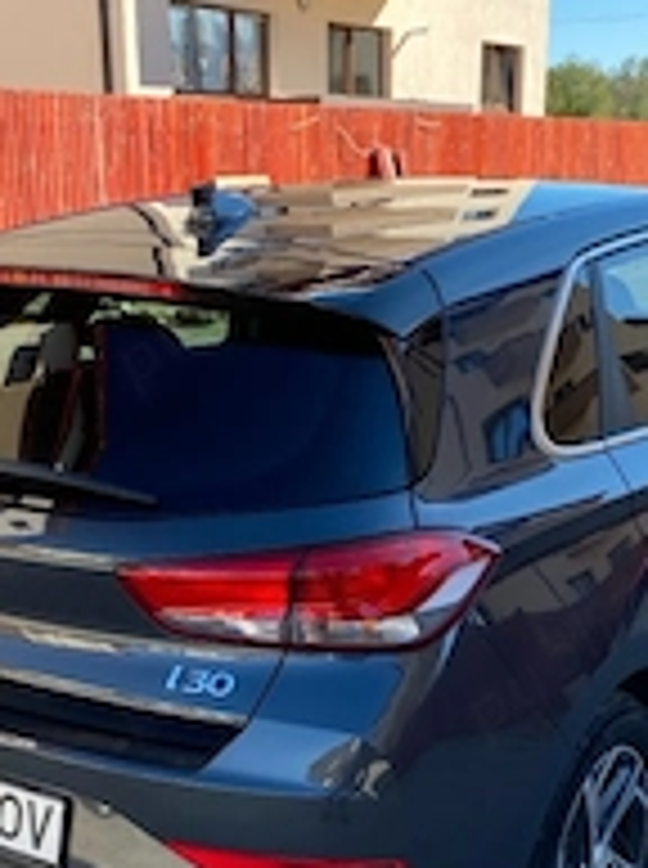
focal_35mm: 54
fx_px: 1352
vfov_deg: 34.6
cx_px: 351
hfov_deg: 26.9
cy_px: 679
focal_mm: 4.25
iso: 32
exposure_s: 1/576
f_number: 1.8
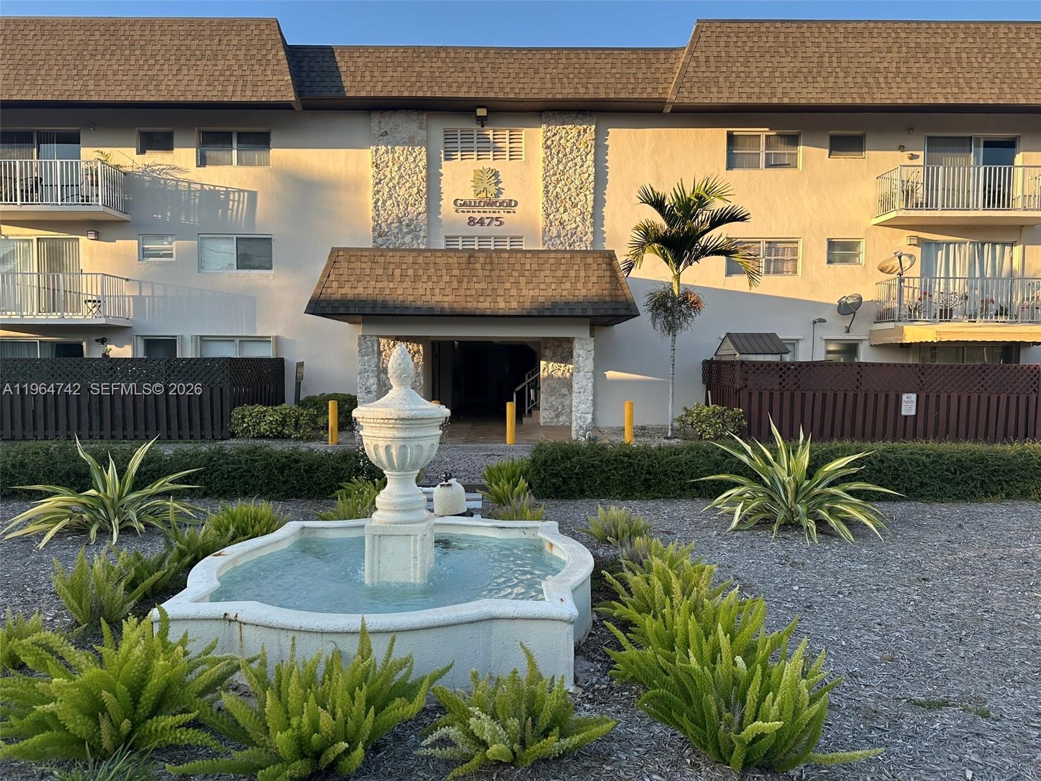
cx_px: 520
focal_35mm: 24
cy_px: 390
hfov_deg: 71.6
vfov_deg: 56.8
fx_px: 722
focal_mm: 6.86
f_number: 1.78
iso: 80
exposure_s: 1/872
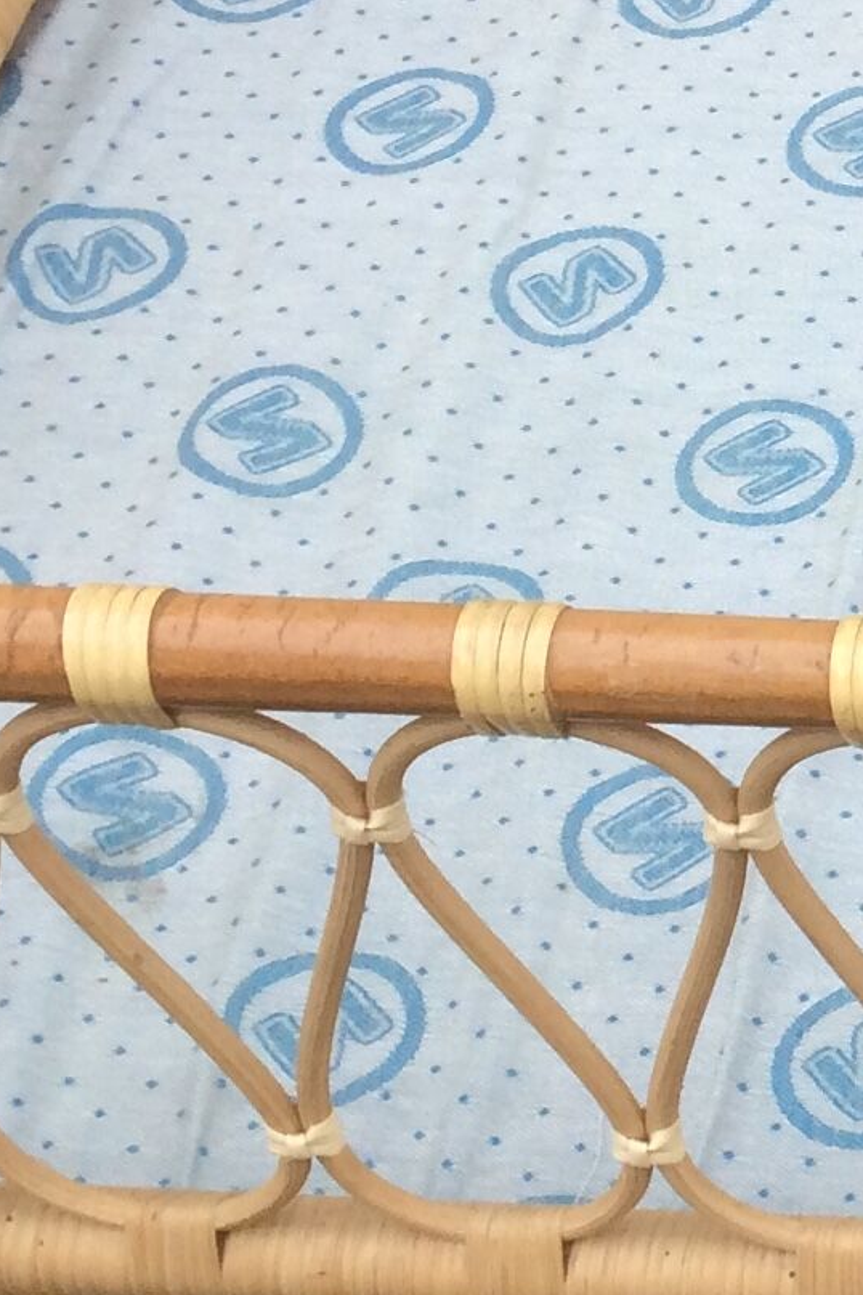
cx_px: 1866
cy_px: 294
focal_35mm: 122
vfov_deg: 16.7
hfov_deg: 10.2
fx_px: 4387
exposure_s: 1/376
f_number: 2.2
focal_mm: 4.15
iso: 32
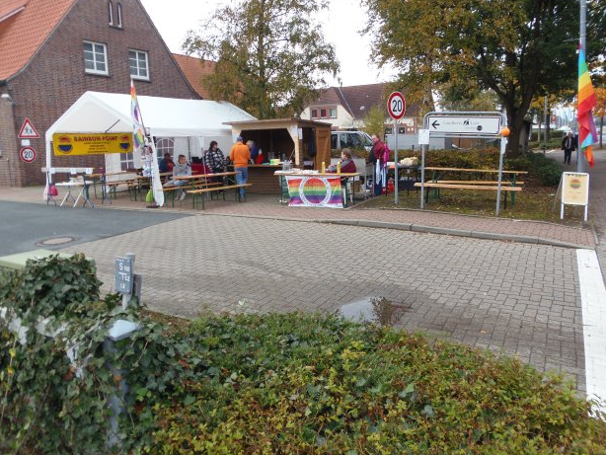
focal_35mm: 25
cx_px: 304
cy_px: 226
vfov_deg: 54.9
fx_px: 438
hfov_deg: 69.4
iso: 64
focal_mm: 4.3
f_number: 2.9
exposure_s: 1/160
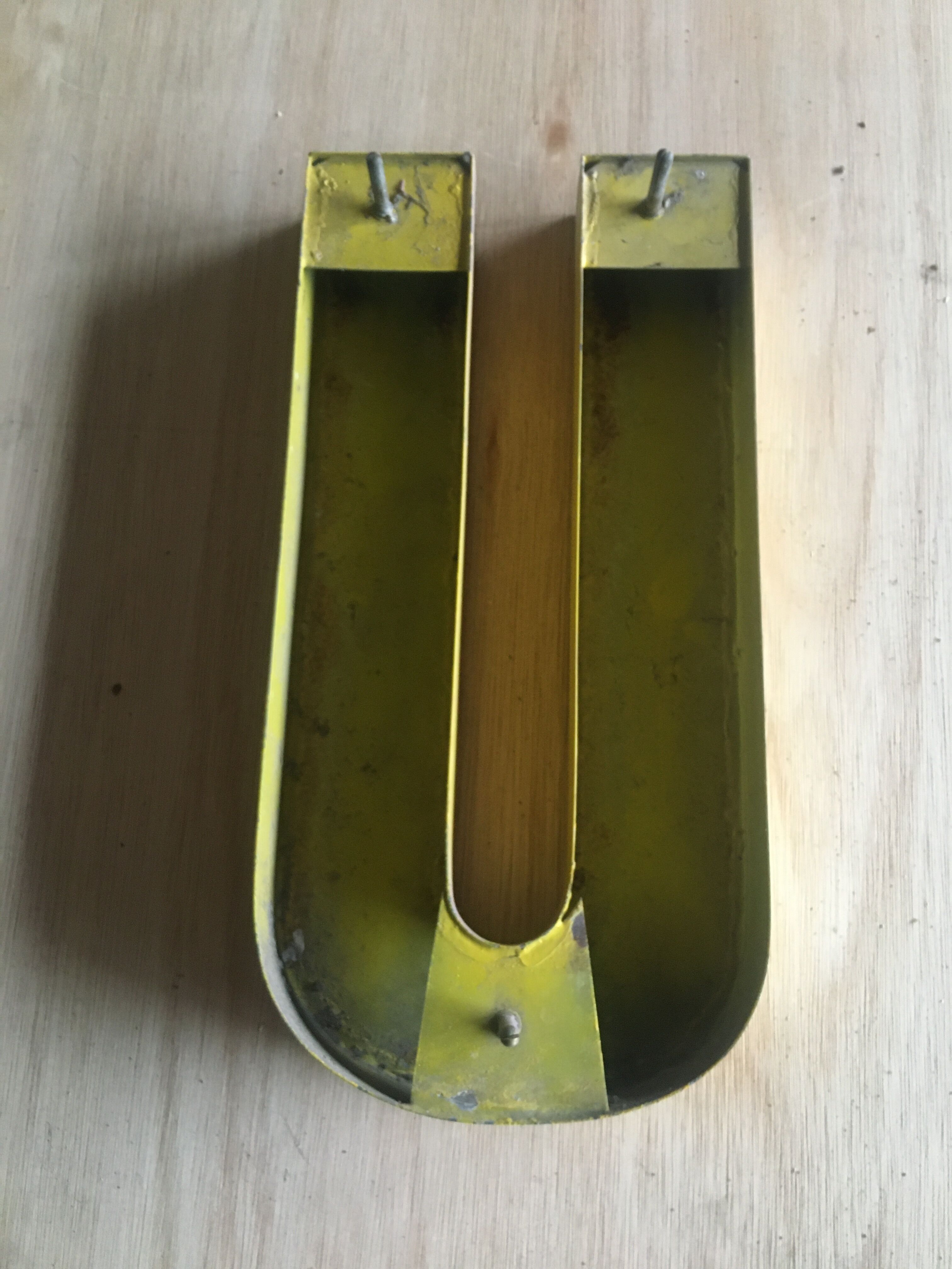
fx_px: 1063
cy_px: 634
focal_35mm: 29
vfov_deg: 61.7
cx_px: 476
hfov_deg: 48.2
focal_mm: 4.15
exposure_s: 1/33
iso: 200
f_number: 2.2
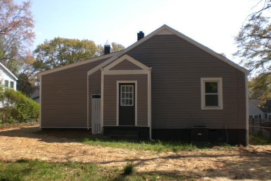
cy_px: 94
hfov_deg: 48.4
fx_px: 301
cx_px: 134
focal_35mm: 40
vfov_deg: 33.4
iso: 50
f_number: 4.4
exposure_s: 1/320
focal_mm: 6.3
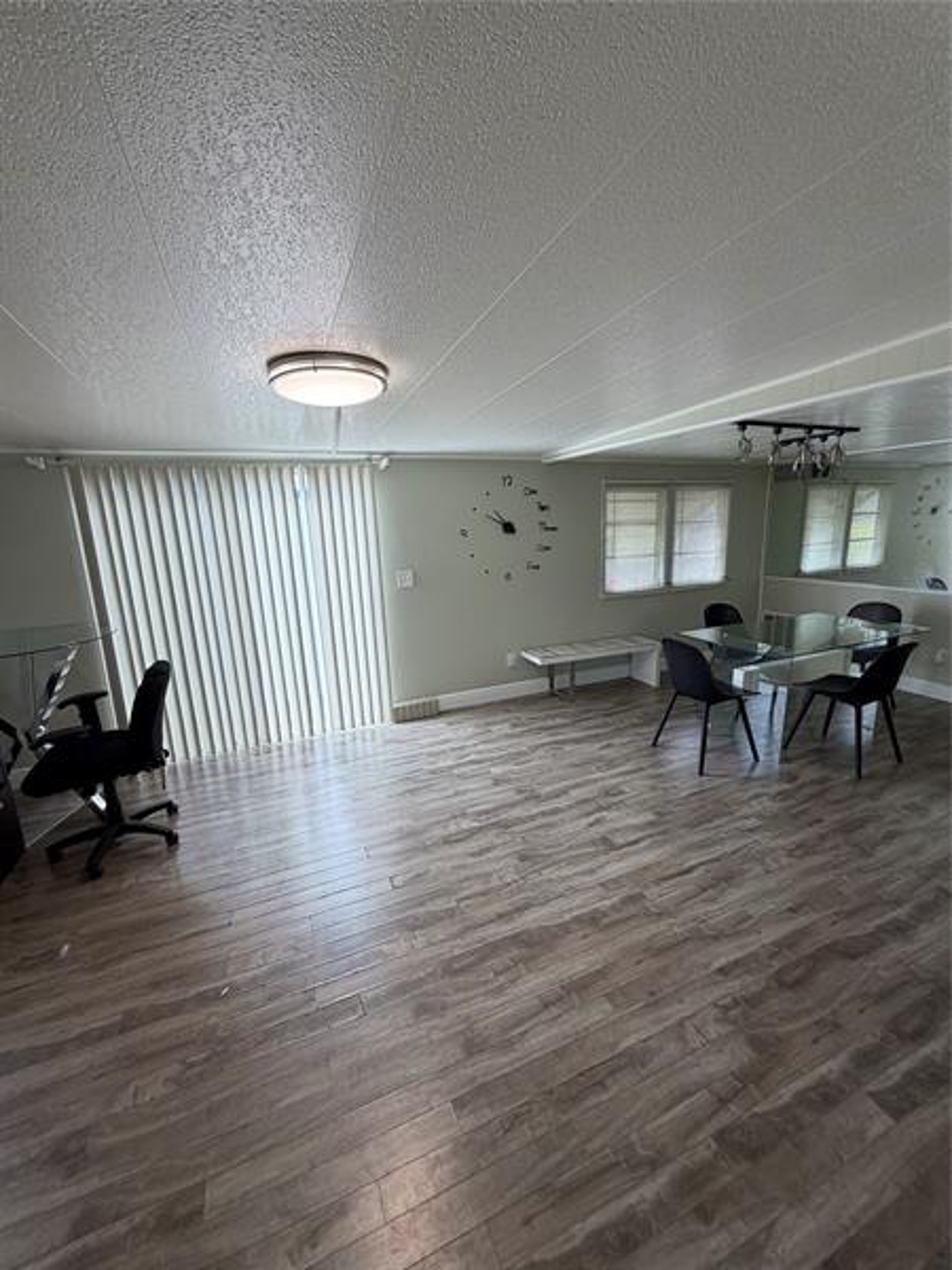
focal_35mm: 14
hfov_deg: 85.7
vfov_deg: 102.1
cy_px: 635
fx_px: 513
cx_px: 476
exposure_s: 1/120
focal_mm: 2.22
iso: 100
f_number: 2.2
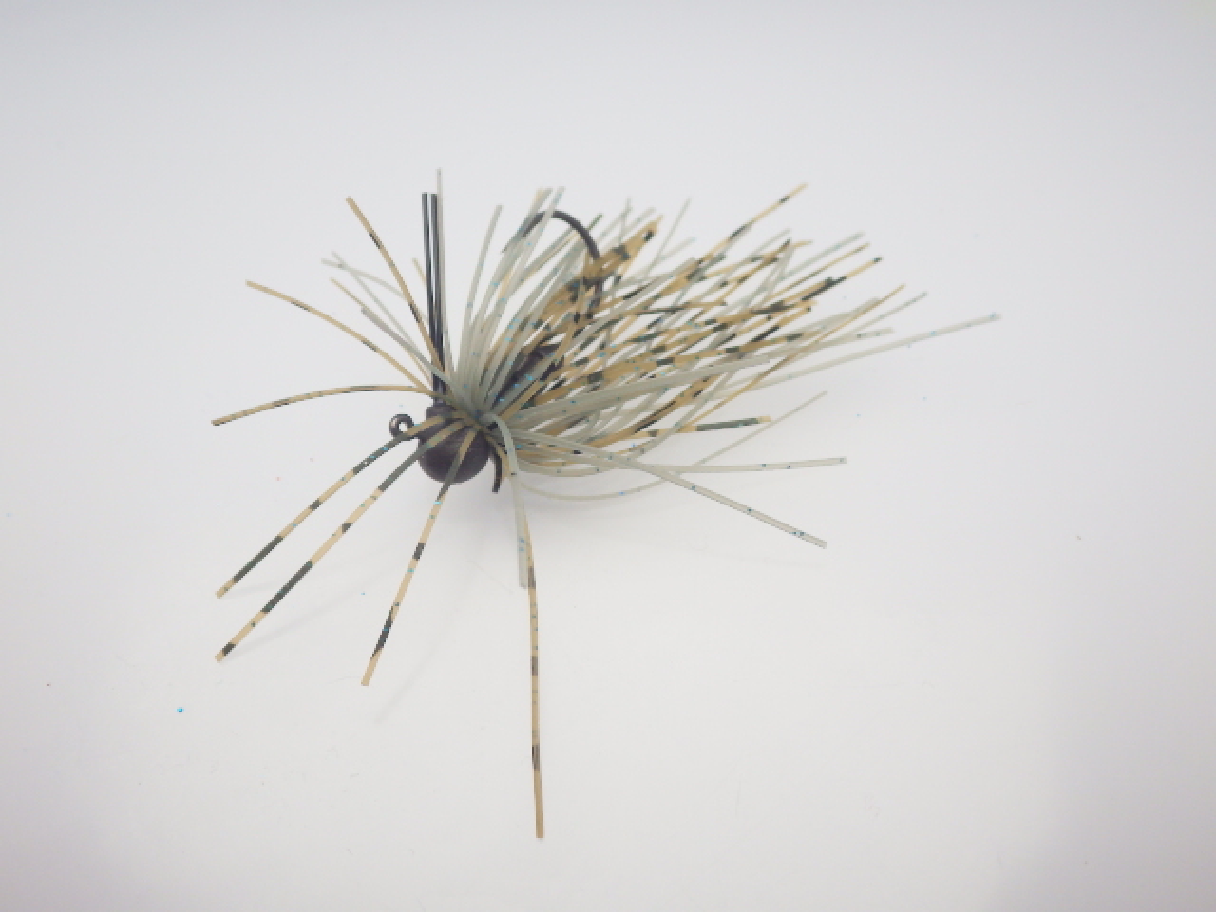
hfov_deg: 58.4
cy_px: 456
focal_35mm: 31
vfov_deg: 45.4
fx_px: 1089
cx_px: 608
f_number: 3.1
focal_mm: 5.5
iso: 250
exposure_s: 1/50
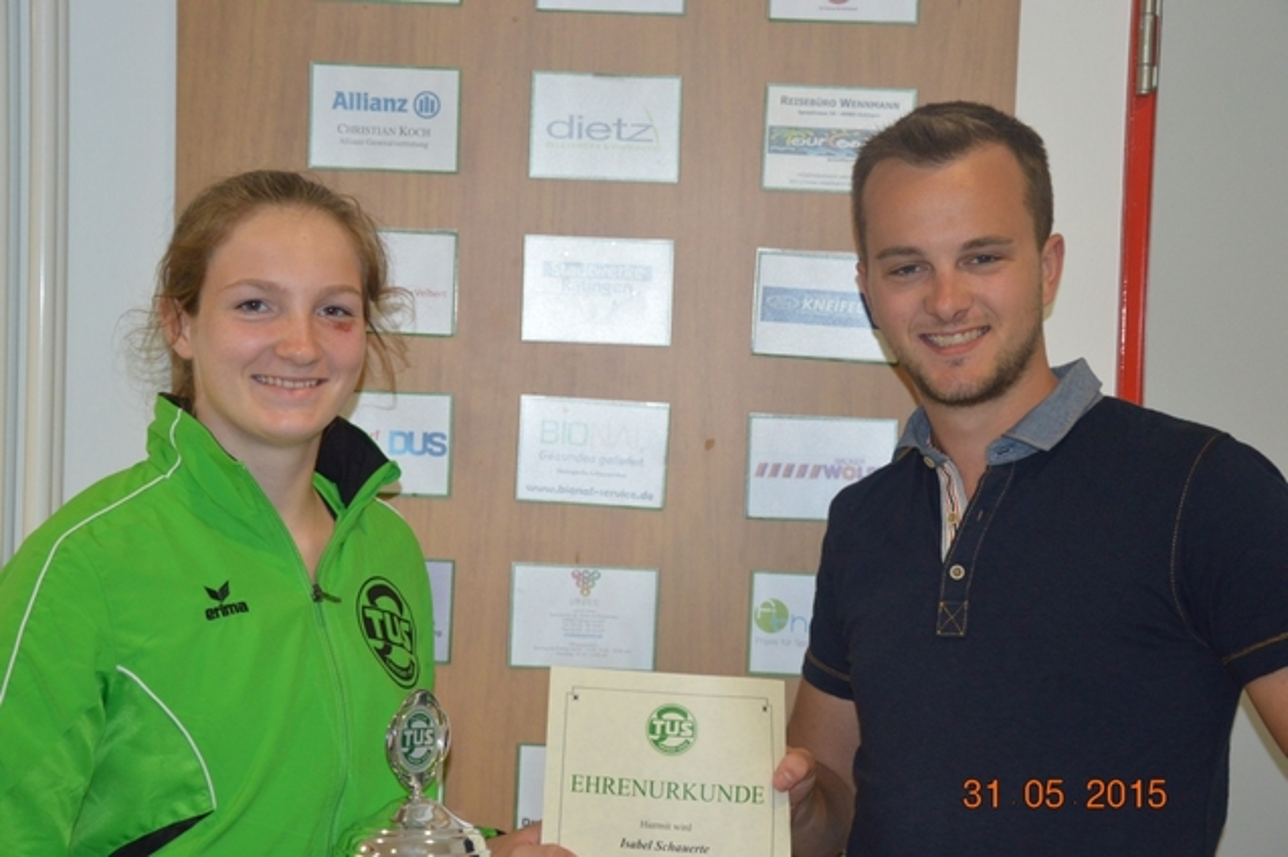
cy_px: 428
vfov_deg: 20.1
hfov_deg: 29.9
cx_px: 644
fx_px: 2414
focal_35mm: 68
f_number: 4.8
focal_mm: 45
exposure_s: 1/60
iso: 1100
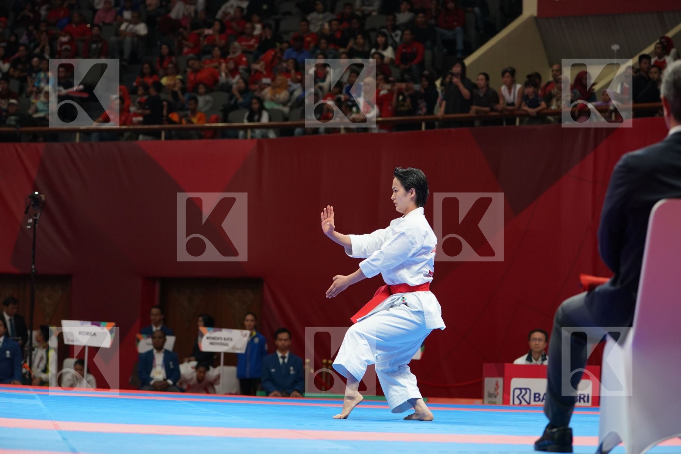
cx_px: 340
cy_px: 227
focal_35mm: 108
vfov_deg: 12.7
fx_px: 2043
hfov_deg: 18.9
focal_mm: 108
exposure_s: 1/500
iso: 2000
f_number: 4
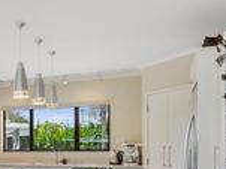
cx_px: -34
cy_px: 161
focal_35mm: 54
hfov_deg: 30.9
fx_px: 352
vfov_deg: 25.9
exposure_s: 1/5
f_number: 11
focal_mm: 12
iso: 200
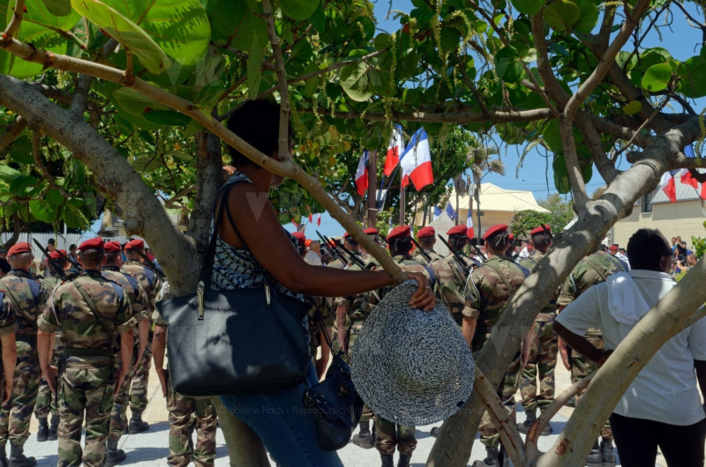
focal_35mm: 36
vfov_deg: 36.7
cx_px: 353
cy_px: 234
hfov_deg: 53.2
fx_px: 705
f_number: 11
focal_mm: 24
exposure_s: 1/400
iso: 125
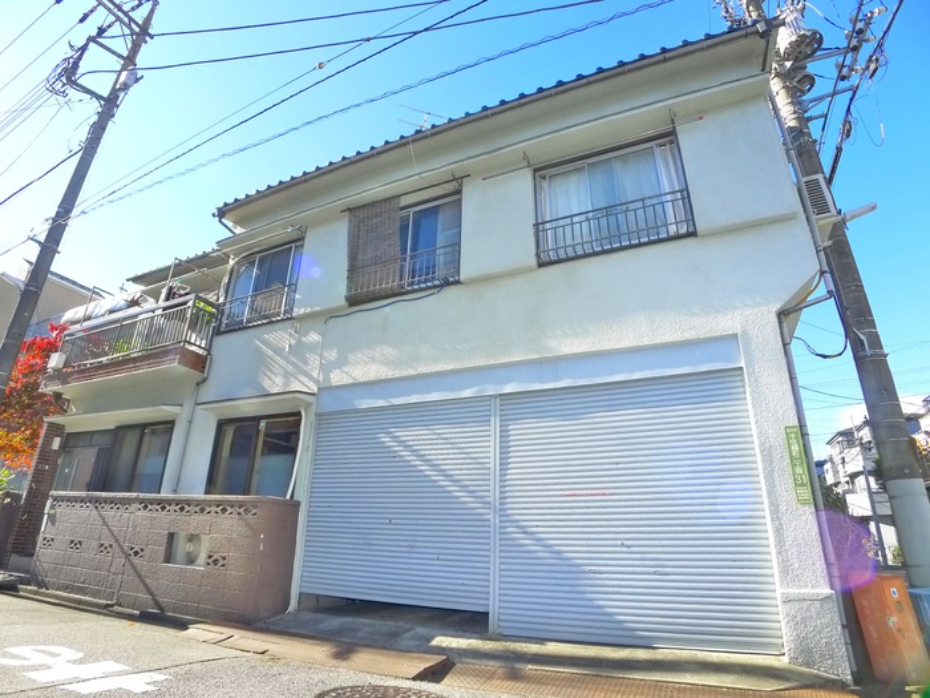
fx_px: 645
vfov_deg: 56.8
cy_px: 349
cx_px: 465
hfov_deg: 71.6
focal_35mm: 24
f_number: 3.2
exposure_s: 1/400
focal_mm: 5.1
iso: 400
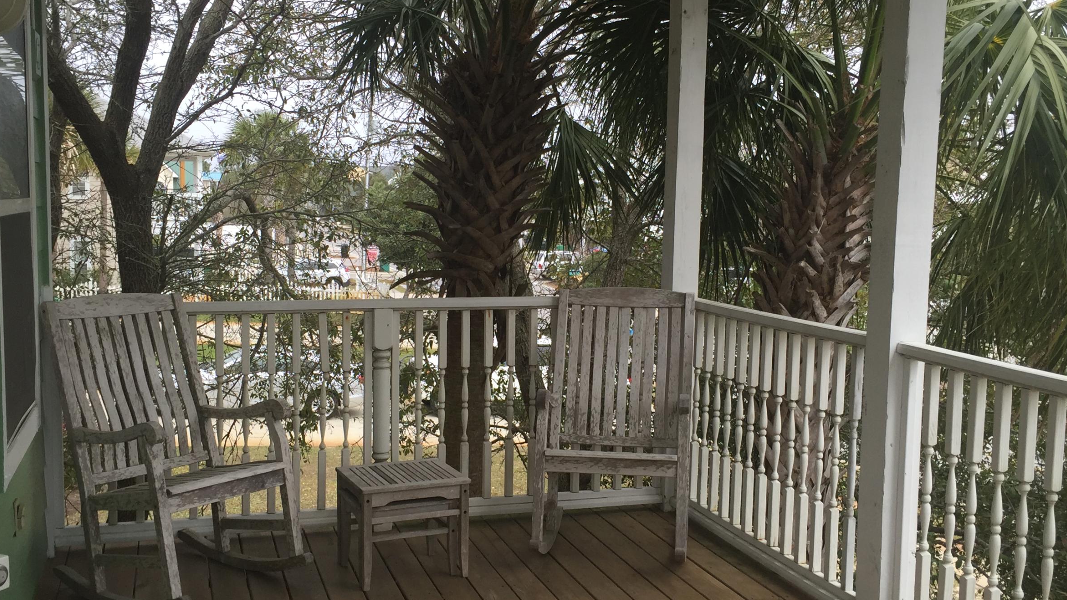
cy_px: 309
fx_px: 1132
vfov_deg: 29.7
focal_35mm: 40
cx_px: 526
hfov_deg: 50.5
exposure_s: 1/824
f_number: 2.2
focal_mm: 4.15
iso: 32
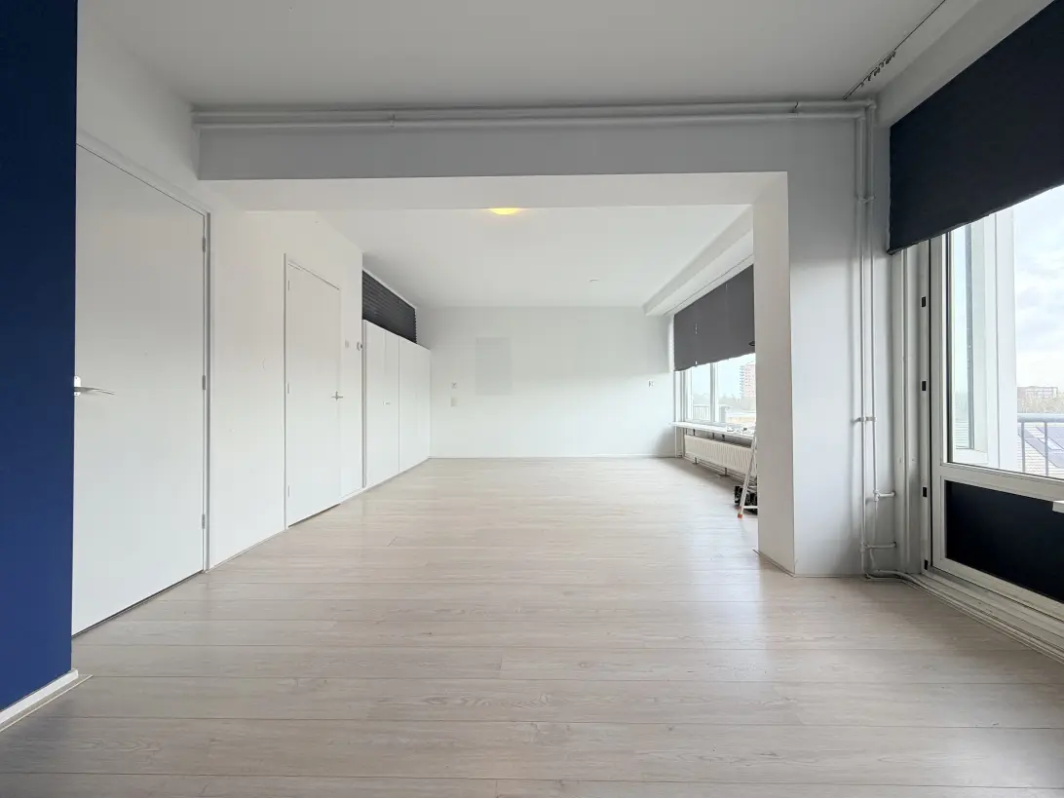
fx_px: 430
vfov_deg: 85.7
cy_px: 399
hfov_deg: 102.1
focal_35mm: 14
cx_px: 532
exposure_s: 1/121
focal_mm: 2.22
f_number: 2.2
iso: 50
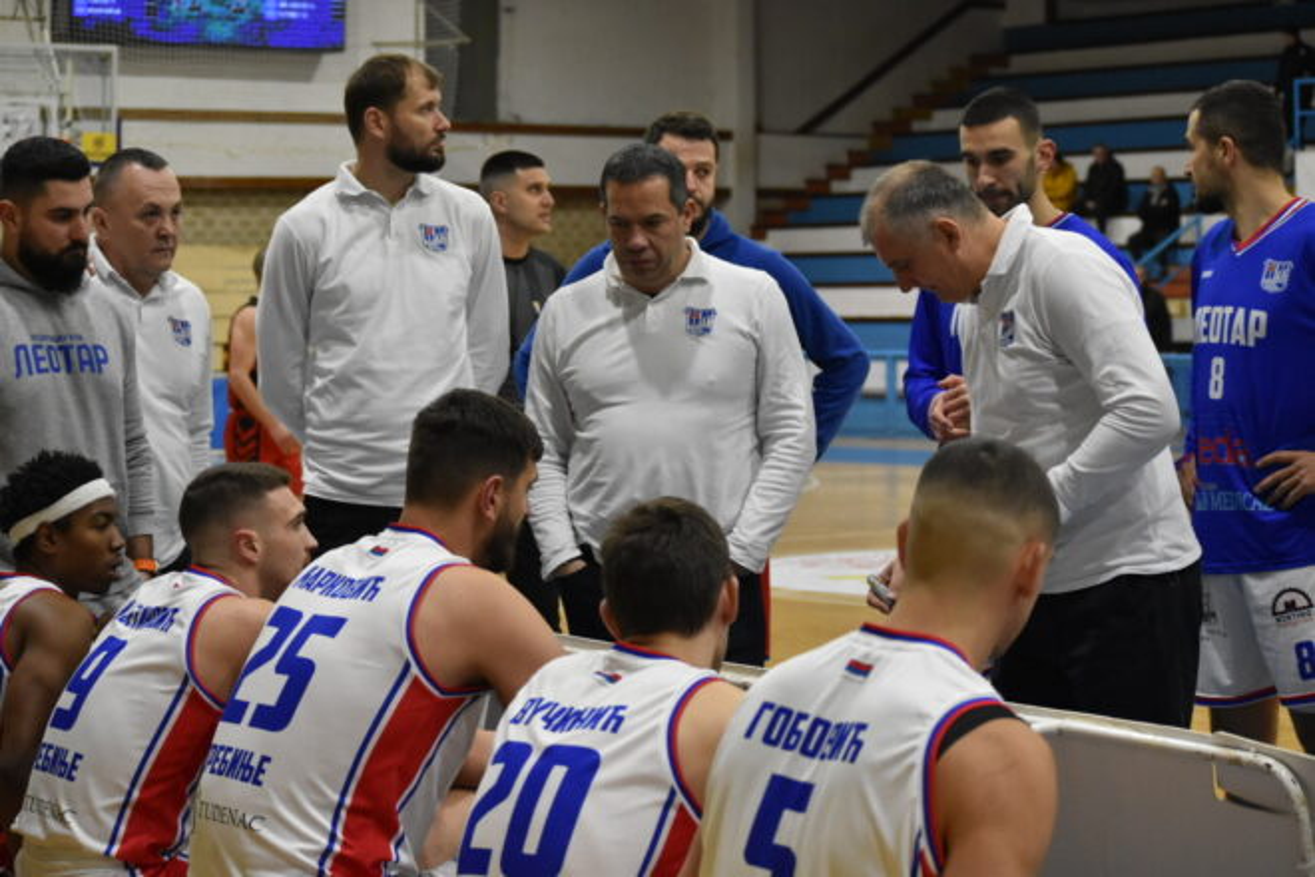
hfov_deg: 24.6
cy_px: 438
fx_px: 3013
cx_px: 658
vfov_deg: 16.6
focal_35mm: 82
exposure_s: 1/500
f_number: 4
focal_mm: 55
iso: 2800
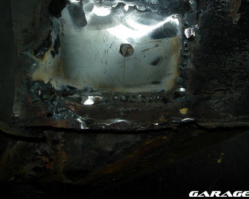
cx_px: 103
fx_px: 405
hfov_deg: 34.1
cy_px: 61
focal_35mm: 55
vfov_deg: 27.4
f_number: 4.8
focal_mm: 7.8
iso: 79
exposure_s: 1/64
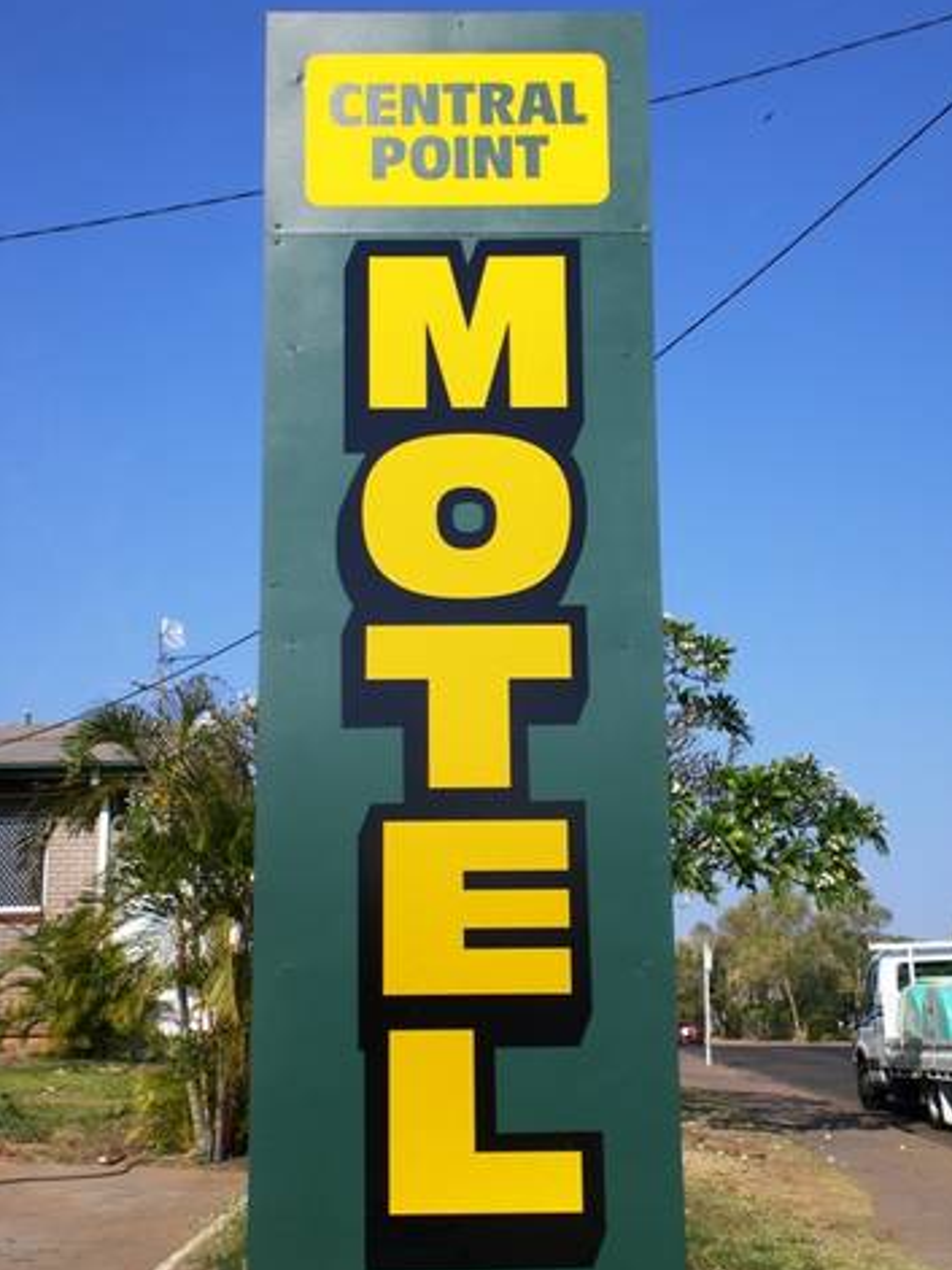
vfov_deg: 36.8
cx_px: 480
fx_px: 1908
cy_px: 634
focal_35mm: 52
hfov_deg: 28.0
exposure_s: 1/500
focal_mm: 8.44
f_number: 5.1
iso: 50
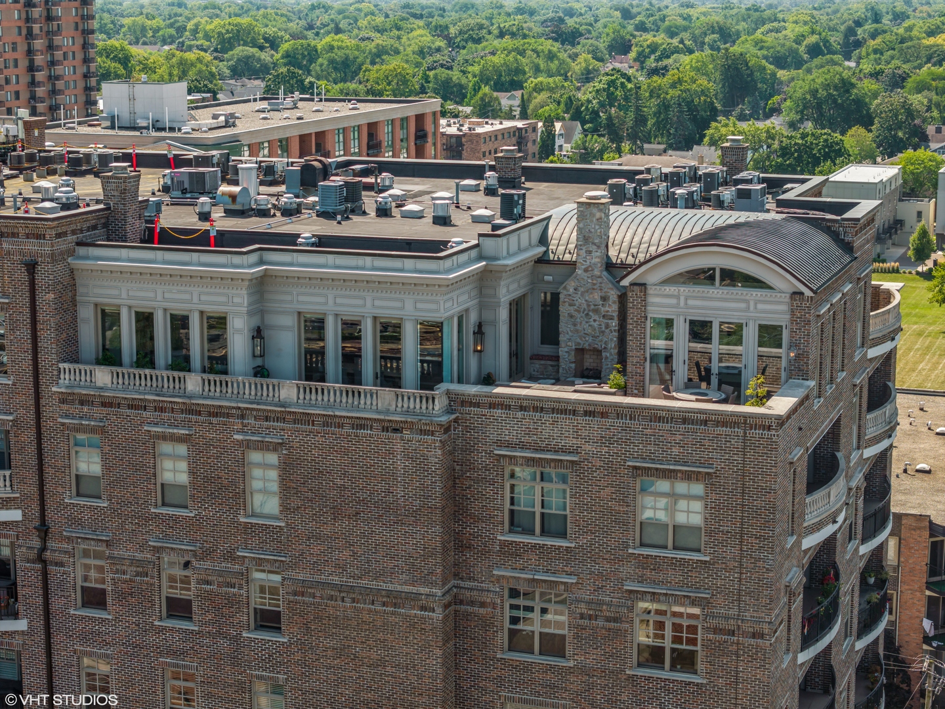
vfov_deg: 21.0
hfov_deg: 27.8
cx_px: 472
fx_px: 1911
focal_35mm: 70
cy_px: 354
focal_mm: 19.35
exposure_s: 1/640
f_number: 2.8
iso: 100
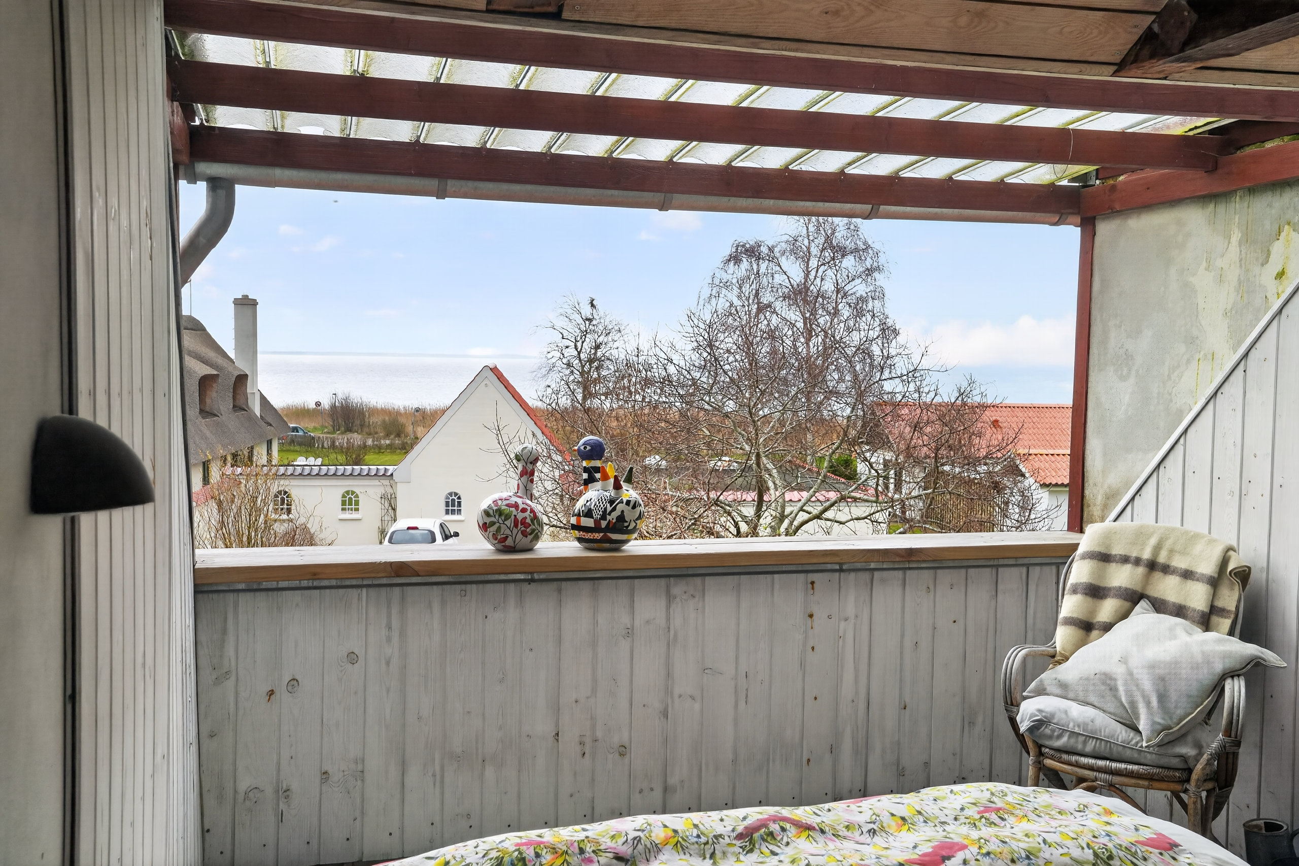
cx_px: 650
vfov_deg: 37.8
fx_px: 1263
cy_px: 433
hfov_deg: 54.4
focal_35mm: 35
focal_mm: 35
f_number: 11
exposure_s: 1/50
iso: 400
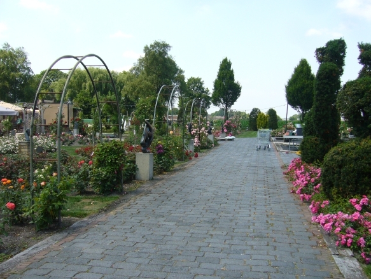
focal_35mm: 36
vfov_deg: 39.7
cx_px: 185
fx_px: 386
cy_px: 140
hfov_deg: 51.3
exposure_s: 1/250
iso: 100
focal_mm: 5.8
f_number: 5.6
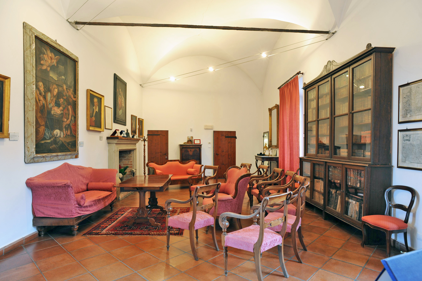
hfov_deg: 81.2
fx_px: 246
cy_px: 144
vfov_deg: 59.4
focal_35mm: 21
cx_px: 214
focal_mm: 20
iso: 200
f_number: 6.3
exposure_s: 1/5
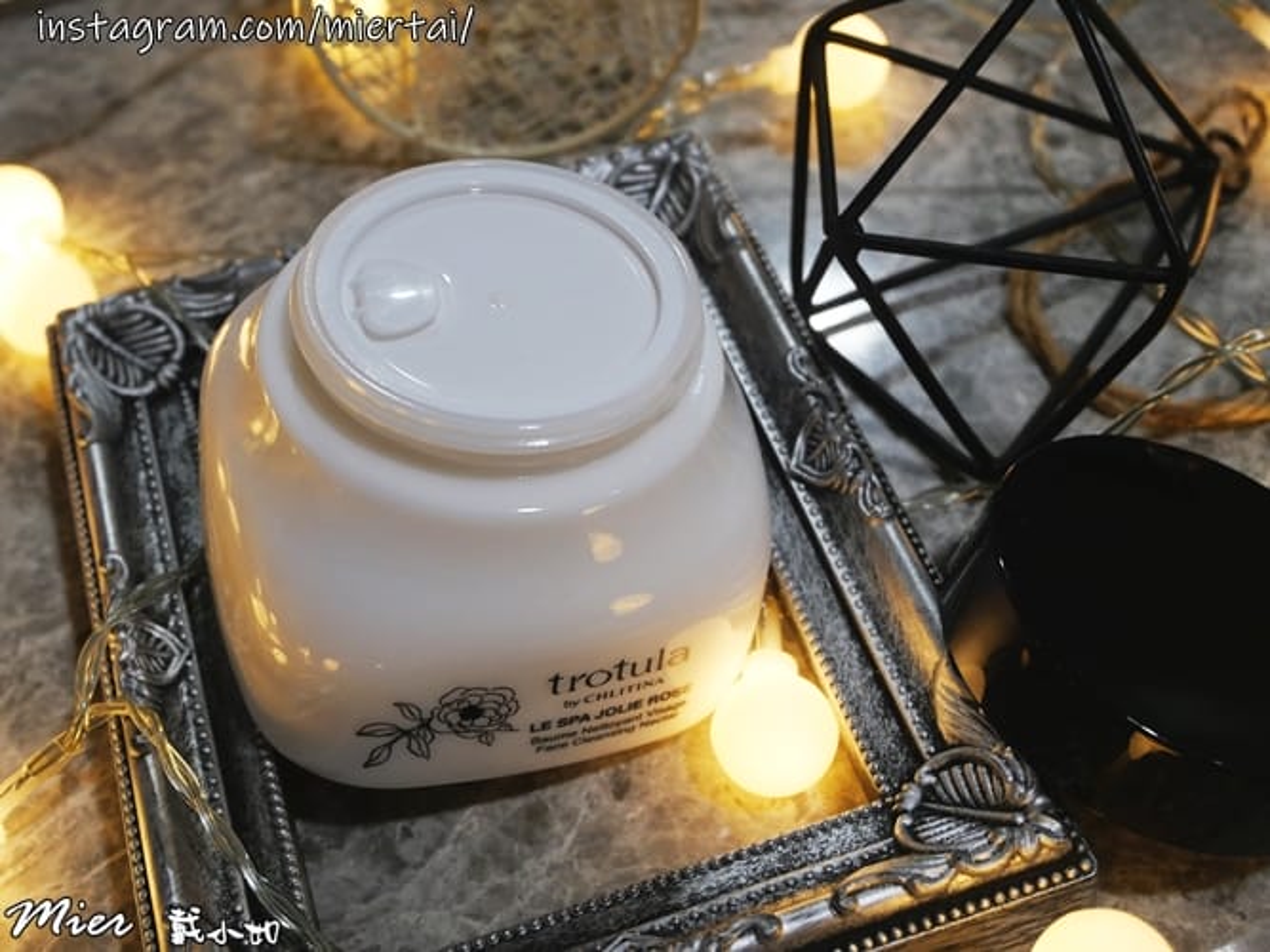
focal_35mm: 50
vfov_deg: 29.1
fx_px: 1834
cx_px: 635
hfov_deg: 38.2
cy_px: 476
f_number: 5.1
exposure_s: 1/60
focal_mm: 25
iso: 800
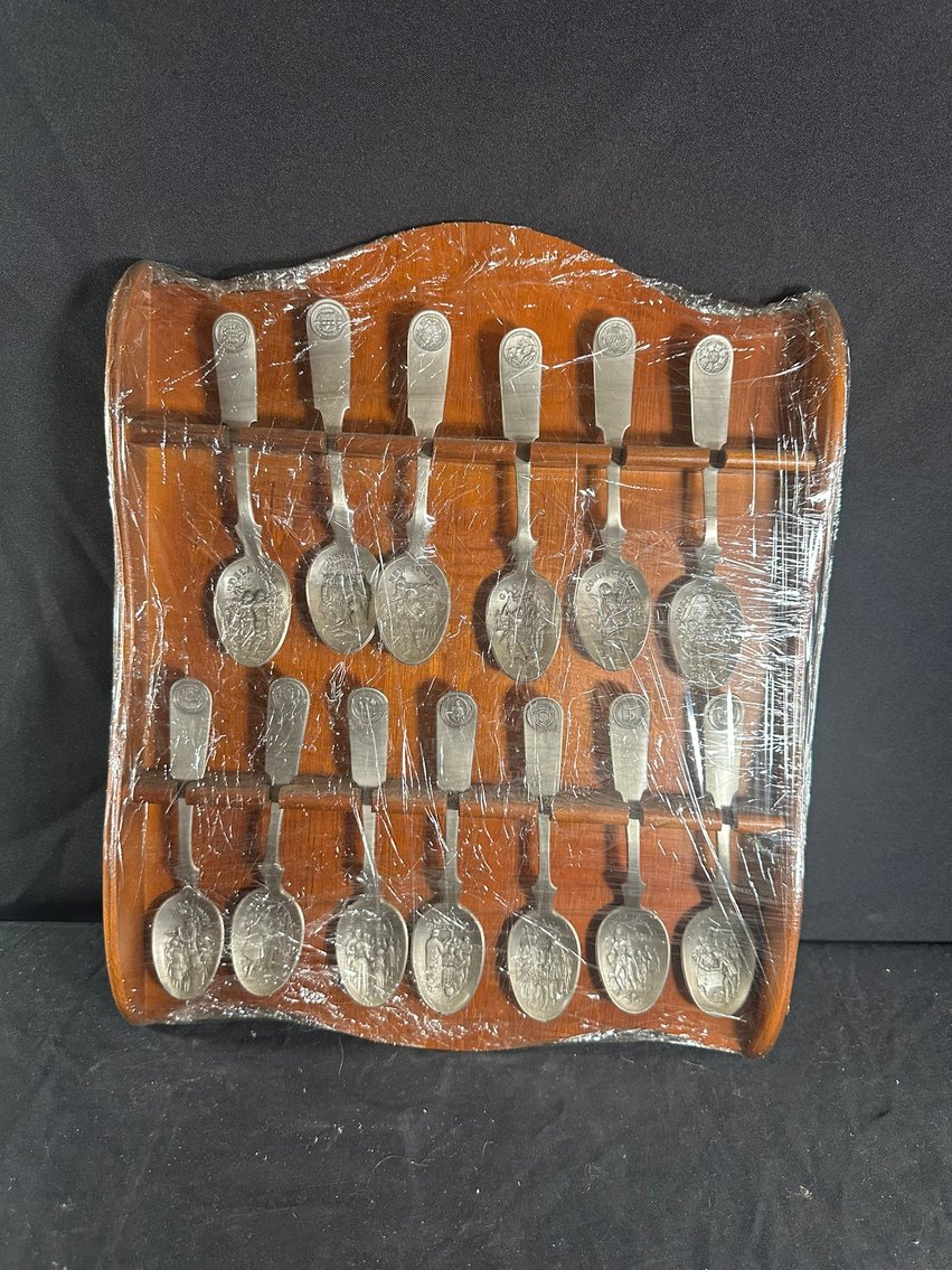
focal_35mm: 24
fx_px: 880
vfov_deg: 71.6
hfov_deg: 56.8
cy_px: 635
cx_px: 476
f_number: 1.78
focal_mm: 6.86
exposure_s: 1/60
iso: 320
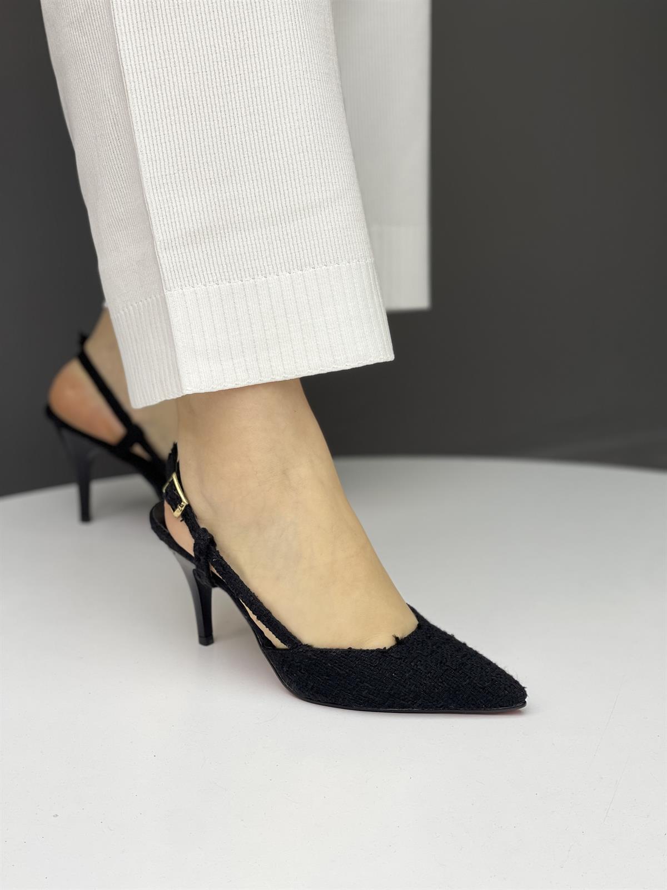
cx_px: 334
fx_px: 1644
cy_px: 445
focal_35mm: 64
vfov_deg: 30.3
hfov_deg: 22.9
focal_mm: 7.5
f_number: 2.2
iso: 20
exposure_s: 1/104
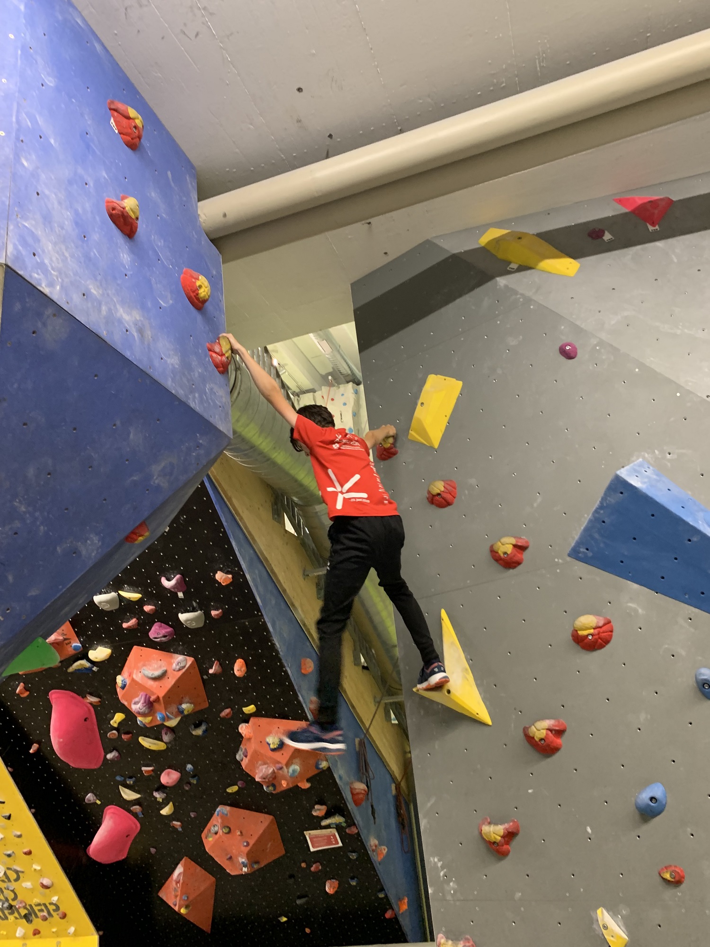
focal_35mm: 26
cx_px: 355
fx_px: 711
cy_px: 474
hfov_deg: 53.1
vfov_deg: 67.3
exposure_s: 1/50
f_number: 1.8
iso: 320
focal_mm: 4.25
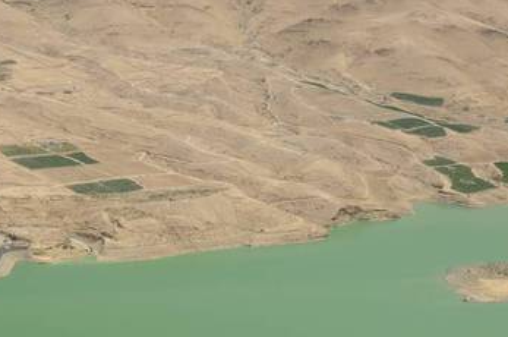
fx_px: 1704
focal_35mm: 121
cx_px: 234
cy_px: 338
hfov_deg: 17.0
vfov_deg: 11.2
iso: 100
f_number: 11
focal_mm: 40
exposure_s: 1/125
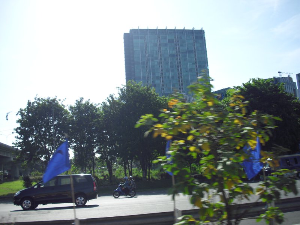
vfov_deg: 37.7
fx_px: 329
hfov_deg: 49.0
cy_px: 112
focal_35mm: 38
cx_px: 150
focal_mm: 6.2
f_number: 8
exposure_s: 1/200
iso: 100
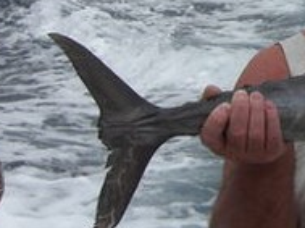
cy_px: 16
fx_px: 1117
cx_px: 484
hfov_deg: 14.3
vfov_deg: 11.5
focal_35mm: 127
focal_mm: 7.9
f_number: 8
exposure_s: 1/400
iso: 80
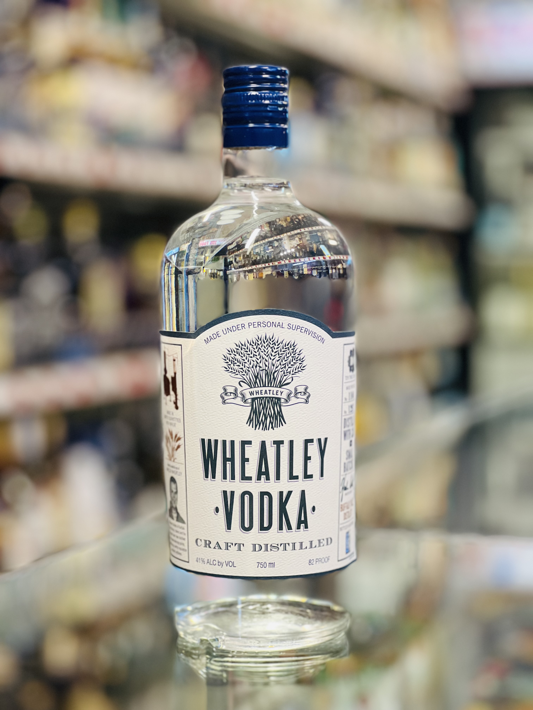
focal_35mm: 77
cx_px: 266
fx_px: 1581
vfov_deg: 25.3
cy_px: 355
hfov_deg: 19.1
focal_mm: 9
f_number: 2.8
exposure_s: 1/40
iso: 160
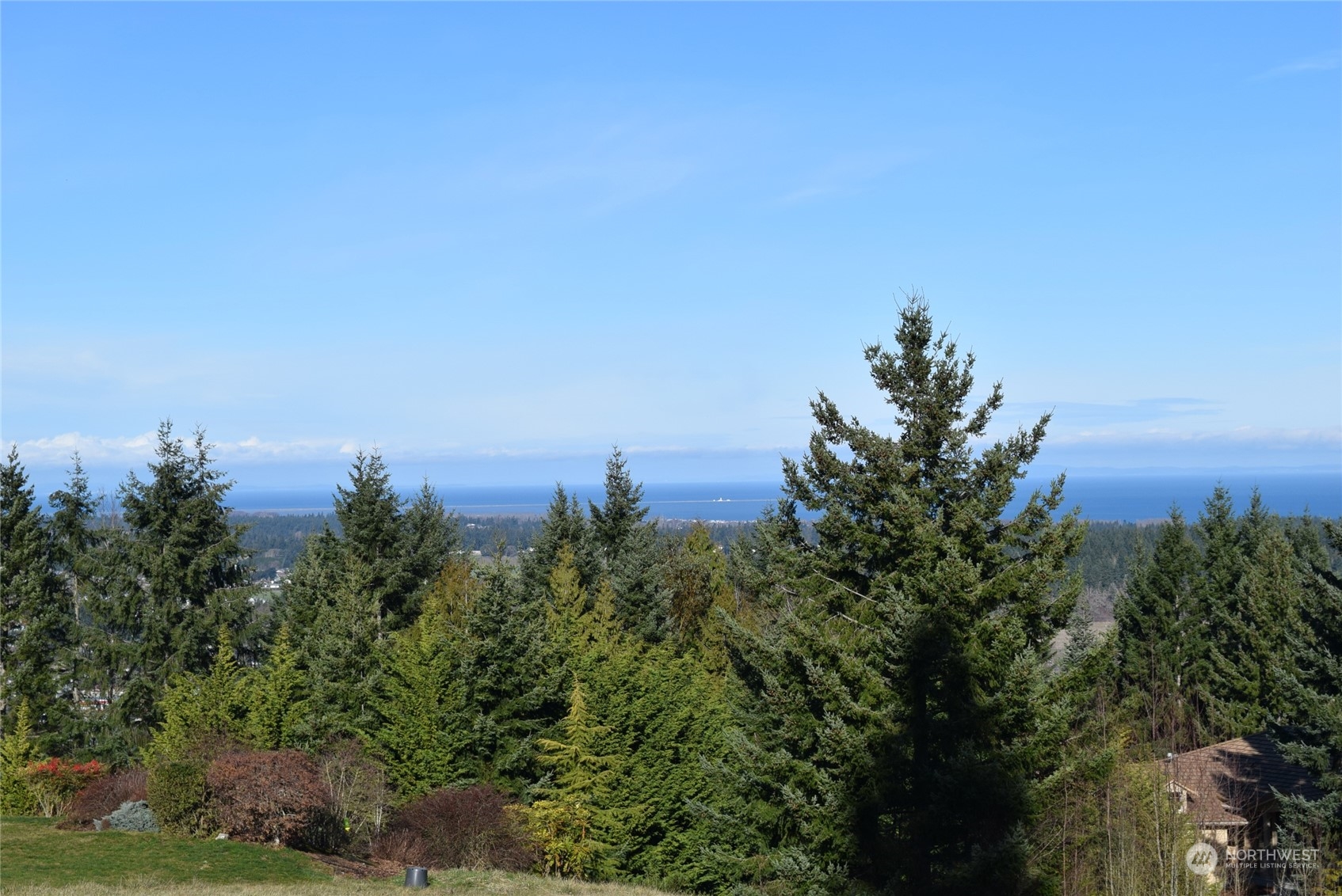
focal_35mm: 68
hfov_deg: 29.8
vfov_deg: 20.2
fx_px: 2518
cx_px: 671
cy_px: 448
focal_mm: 45
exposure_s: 1/500
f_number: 11
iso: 200
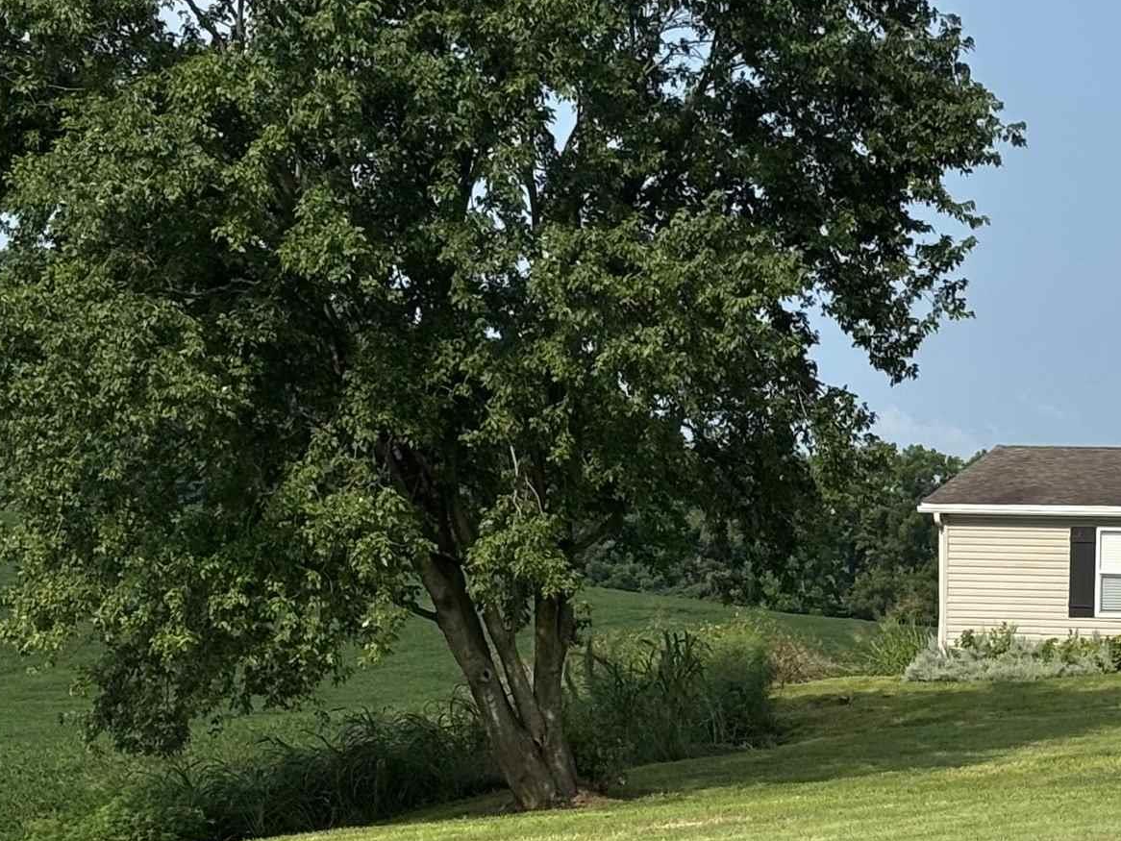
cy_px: 588
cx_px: 1100
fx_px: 4438
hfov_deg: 14.2
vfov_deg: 10.8
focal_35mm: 137
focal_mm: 5.96
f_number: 1.6
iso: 32
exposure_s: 1/2857
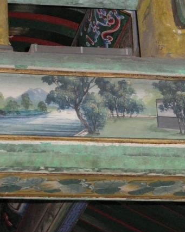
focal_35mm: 165
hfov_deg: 9.4
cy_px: 114
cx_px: 93
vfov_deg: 11.7
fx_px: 1129
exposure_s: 1/125
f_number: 5.2
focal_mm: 21.3
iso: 500
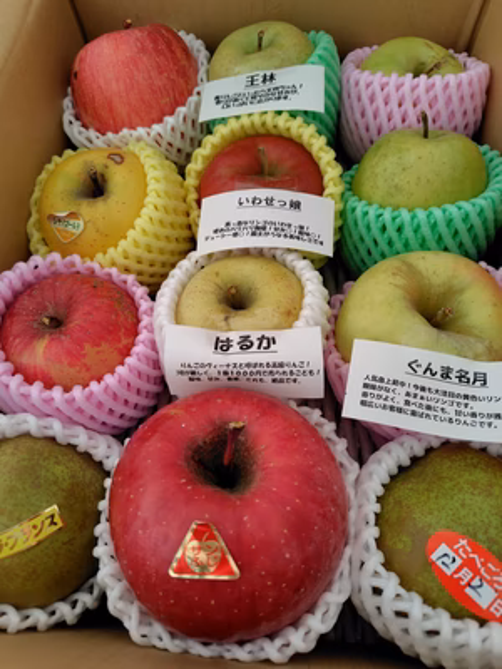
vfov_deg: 73.9
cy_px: 334
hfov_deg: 58.9
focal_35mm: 23
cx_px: 251
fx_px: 445
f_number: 1.9
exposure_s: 1/50
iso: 155
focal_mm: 5.6
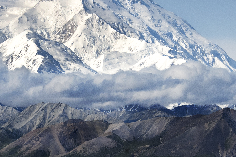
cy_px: 109
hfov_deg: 7.2
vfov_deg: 4.8
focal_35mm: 286
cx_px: 91
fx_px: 1873
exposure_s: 1/400
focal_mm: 80
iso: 400
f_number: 18
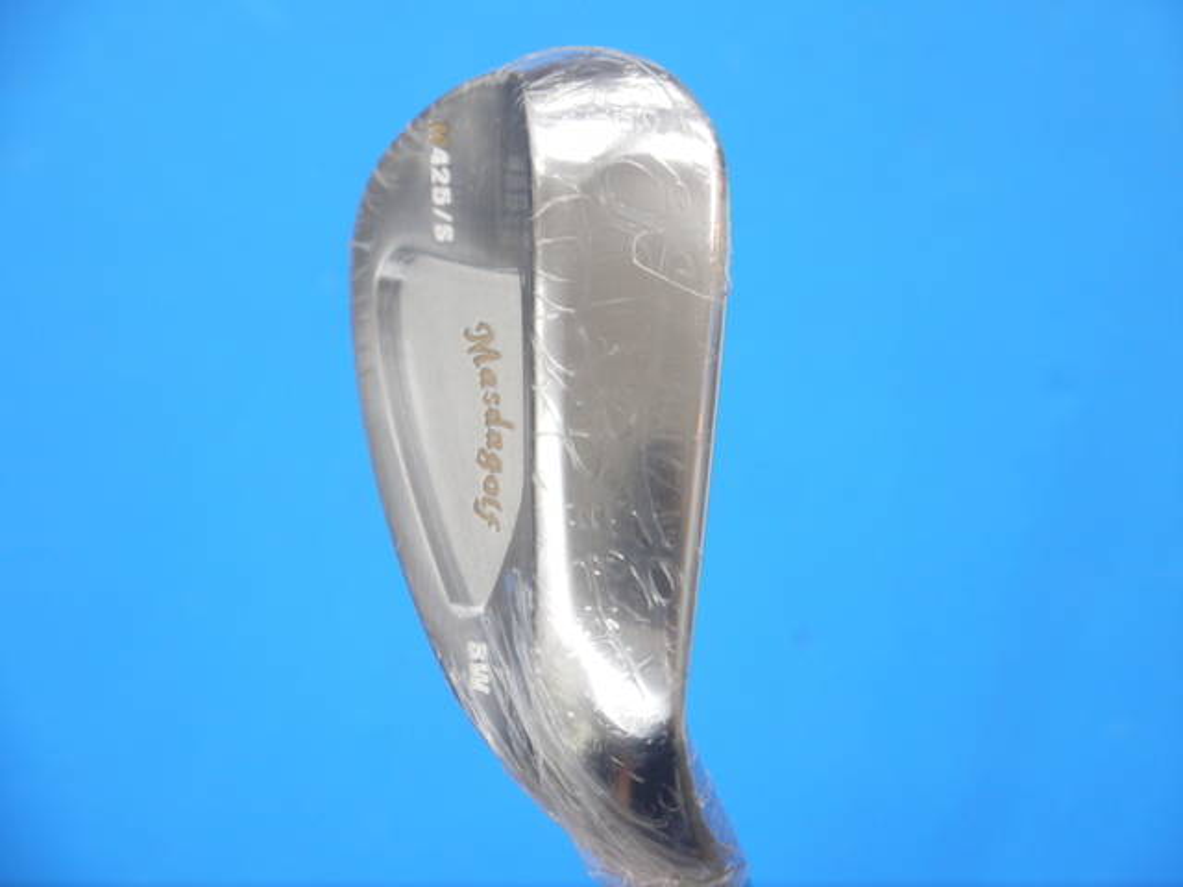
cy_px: 444
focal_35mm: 84
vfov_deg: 17.6
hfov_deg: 23.3
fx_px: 2871
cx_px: 592
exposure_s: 1/80
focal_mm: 42
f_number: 5.6
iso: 640
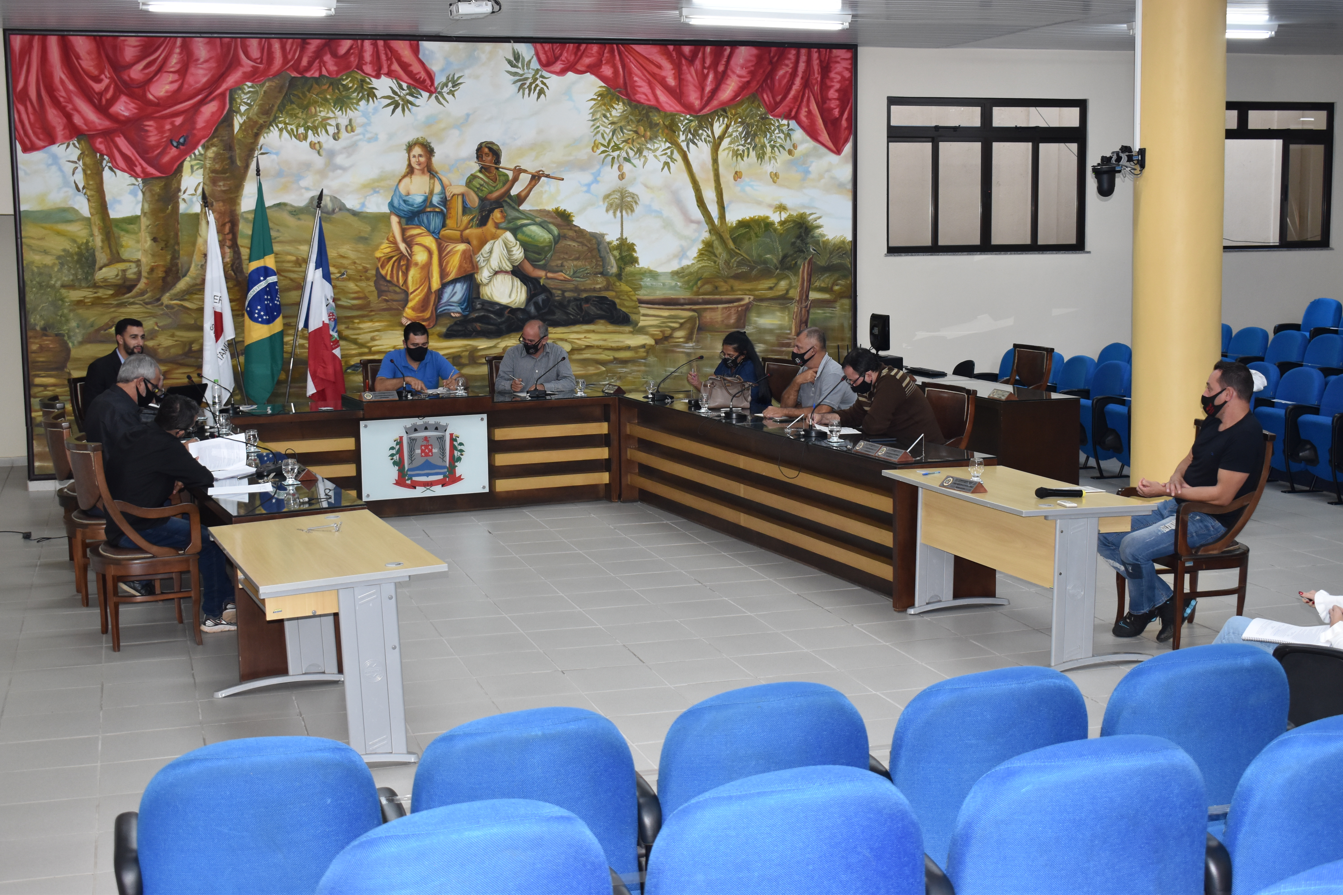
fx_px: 1735
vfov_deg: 28.9
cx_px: 672
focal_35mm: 46
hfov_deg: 42.3
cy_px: 448
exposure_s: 1/60
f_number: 5.6
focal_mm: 31
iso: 800
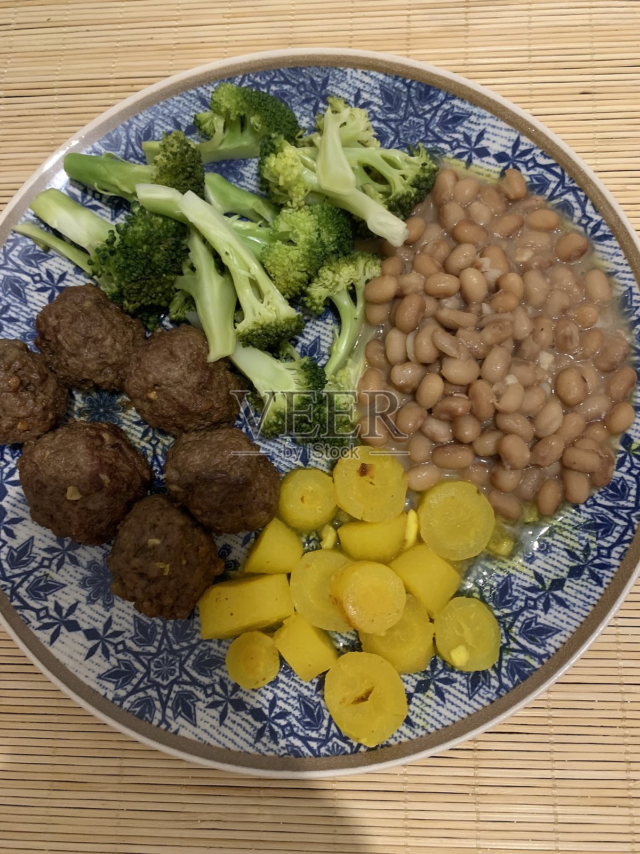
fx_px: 641
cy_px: 427
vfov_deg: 67.3
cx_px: 320
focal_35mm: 26
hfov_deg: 53.1
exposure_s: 1/30
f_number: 1.8
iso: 500
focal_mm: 4.25
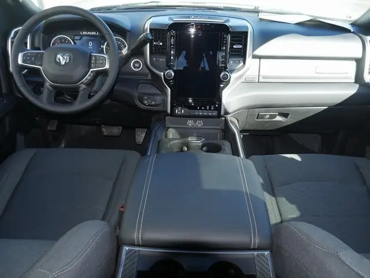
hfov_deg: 63.4
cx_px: 185
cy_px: 139
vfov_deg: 49.8
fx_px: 300
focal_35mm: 28
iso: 200
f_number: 5
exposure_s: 1/60
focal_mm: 14
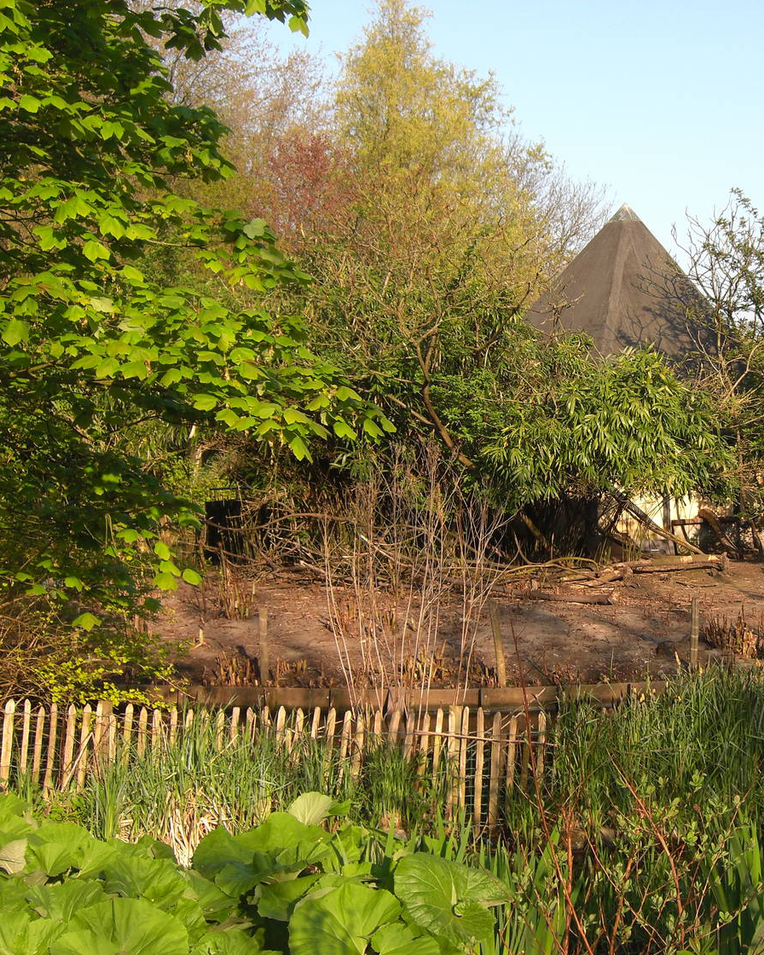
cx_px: 643
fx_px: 1498
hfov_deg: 27.8
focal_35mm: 53
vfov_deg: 35.4
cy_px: 460
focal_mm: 7.9
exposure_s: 1/320
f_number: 4
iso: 80
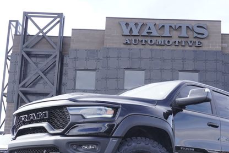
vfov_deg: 22.4
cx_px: 150
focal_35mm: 60
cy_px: 117
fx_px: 382
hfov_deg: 33.1
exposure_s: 1/125
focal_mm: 26
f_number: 6.3
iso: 100
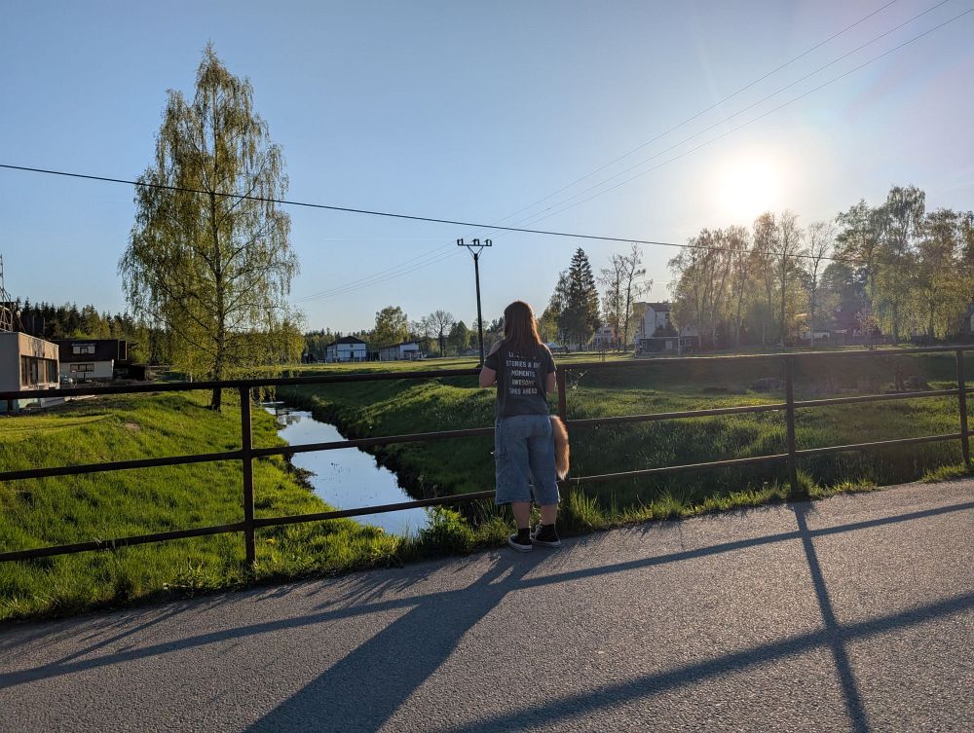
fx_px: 676
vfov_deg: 56.9
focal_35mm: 24
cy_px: 366
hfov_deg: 71.5
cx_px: 487
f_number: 1.68
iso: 23
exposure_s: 1/3236
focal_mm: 6.9
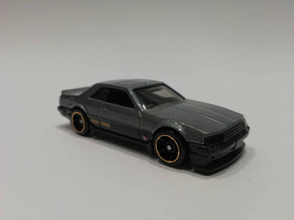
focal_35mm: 27
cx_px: 147
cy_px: 110
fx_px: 229
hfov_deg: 65.3
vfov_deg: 51.3
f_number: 2.2
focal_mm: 3.95
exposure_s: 1/50
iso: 100
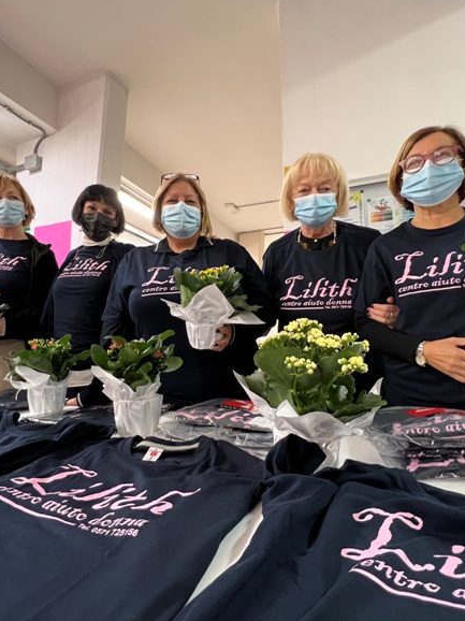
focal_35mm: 18
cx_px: 219
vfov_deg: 87.8
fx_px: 323
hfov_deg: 71.5
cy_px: 310
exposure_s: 1/50
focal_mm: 1.57
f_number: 1.8
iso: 400
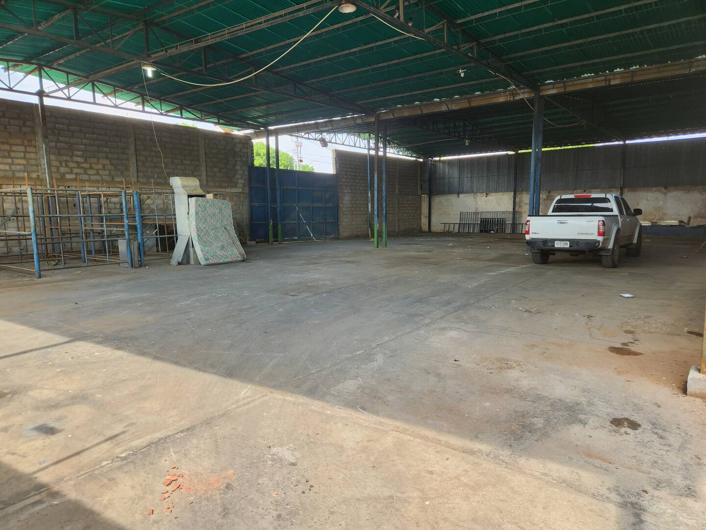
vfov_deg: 58.9
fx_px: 469
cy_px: 265
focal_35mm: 23
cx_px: 353
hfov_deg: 73.9
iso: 20
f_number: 1.8
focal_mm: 5.4
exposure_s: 1/208
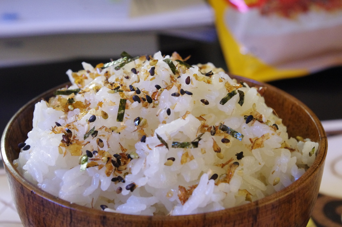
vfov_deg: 18.9
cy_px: 114
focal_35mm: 72
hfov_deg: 28.1
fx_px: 683
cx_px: 171
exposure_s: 1/10
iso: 3200
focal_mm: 47.5
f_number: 10
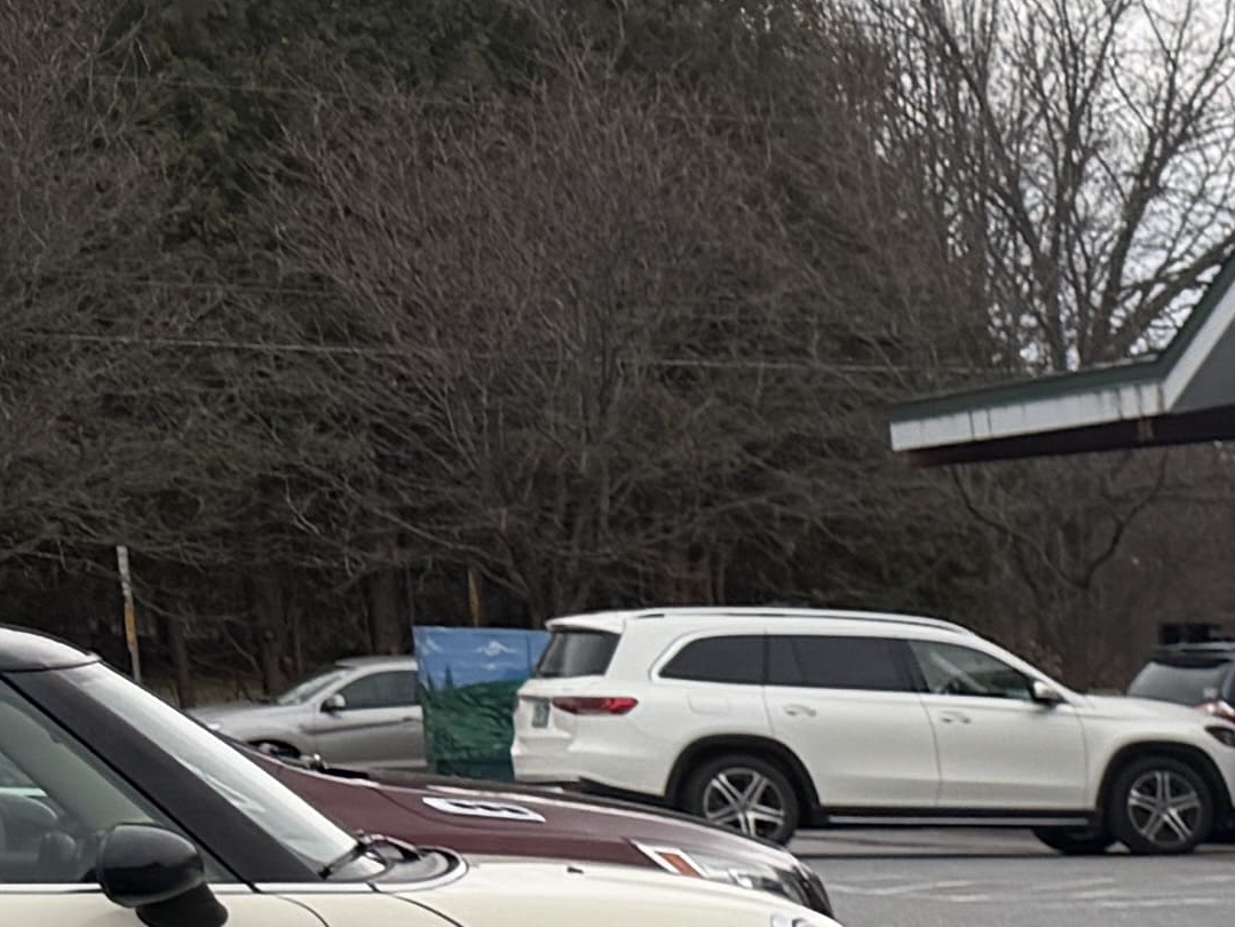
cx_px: 3063
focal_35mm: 127
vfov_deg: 10.8
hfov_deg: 12.1
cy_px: 1804
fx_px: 4533
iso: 80
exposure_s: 1/521
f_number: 1.78
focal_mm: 6.76
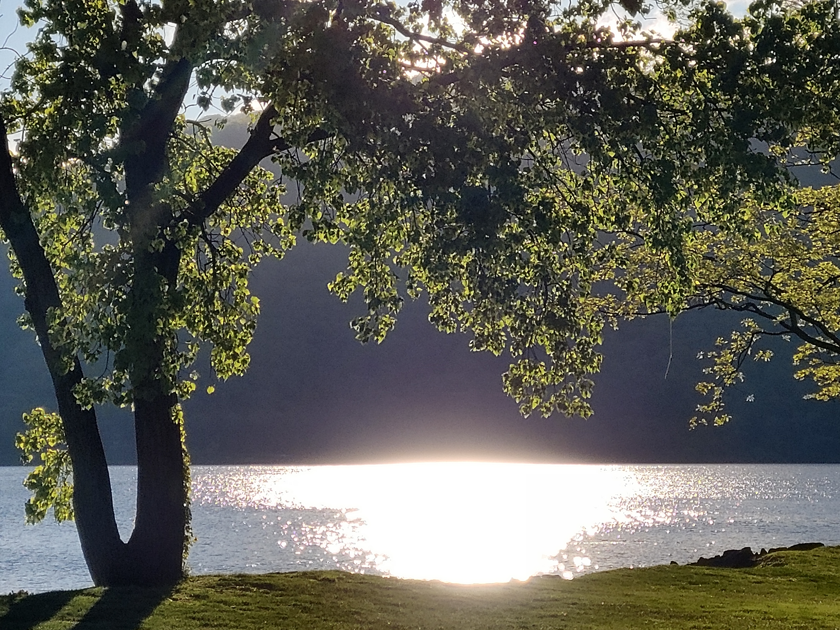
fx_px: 2912
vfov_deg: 12.3
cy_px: 315
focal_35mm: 120
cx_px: 420
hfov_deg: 16.4
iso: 50
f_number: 2.4
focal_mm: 5.88
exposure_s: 1/439
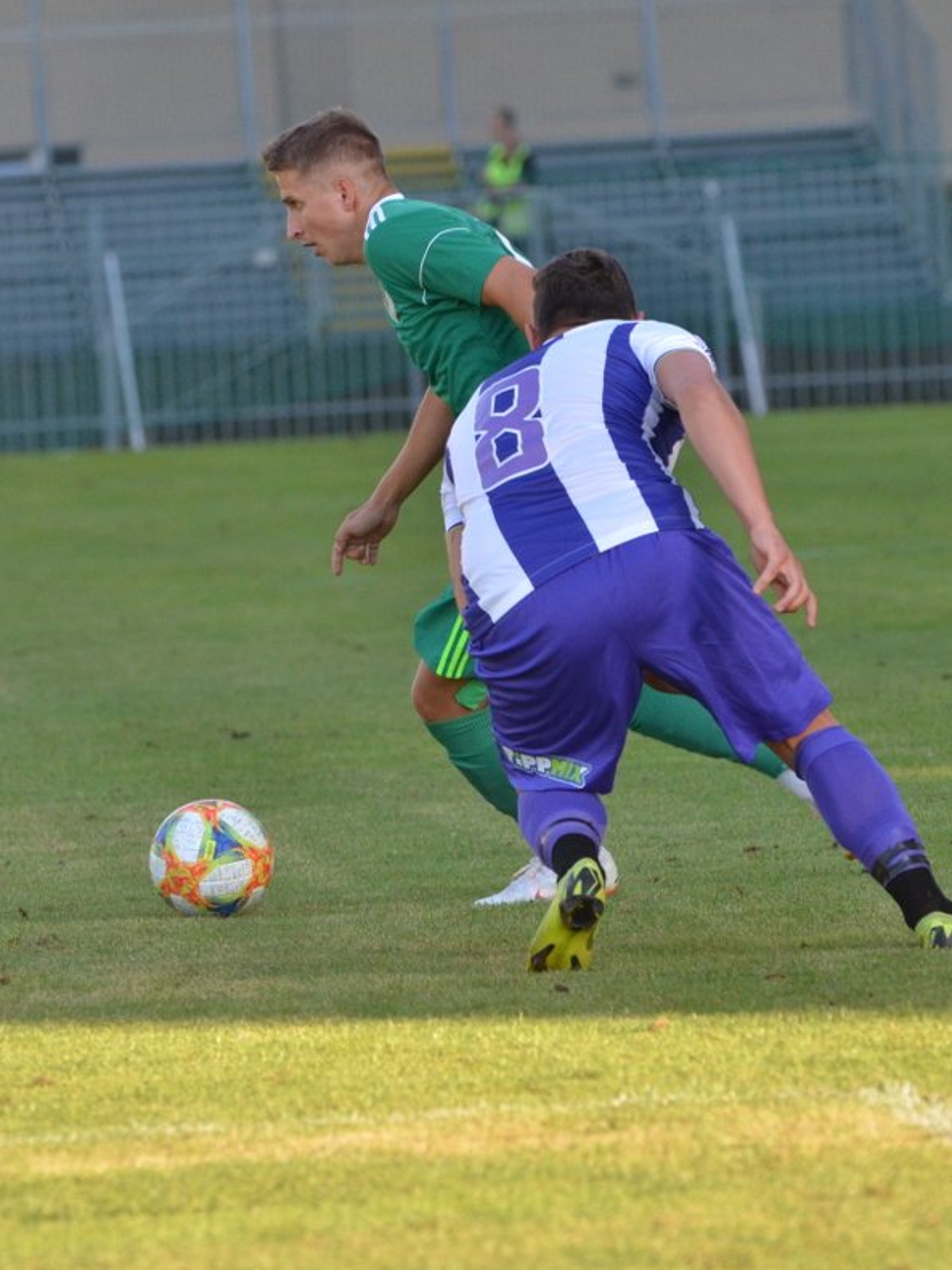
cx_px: 549
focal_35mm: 393
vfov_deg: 5.0
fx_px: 14415
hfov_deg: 3.8
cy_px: 637
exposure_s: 1/1600
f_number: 5
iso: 1000
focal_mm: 180
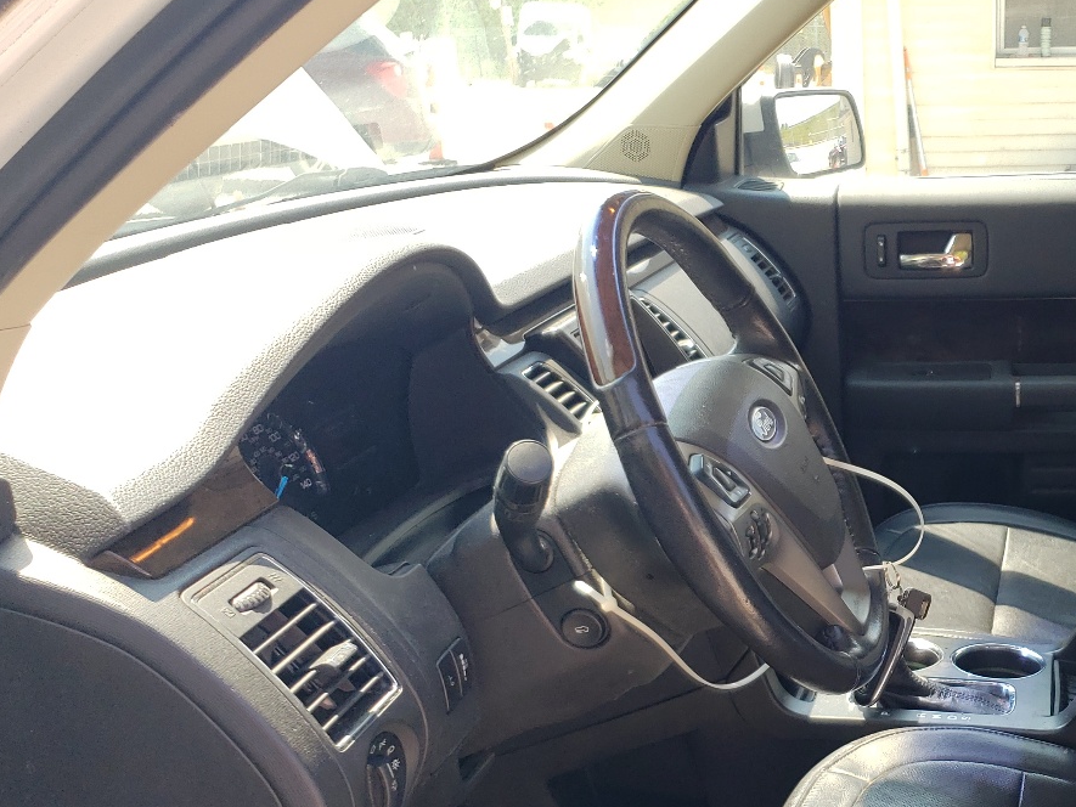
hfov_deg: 38.4
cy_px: 563
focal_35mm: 47
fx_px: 1461
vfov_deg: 30.6
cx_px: 912
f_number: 1.5
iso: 50
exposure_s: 1/435
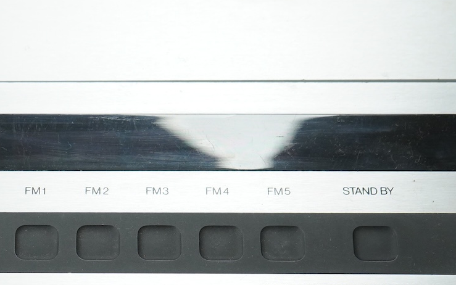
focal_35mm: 109
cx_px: 24
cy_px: 225
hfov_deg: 18.7
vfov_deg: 12.0
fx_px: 1355
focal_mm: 46
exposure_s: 1/160
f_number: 5.6
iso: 2500
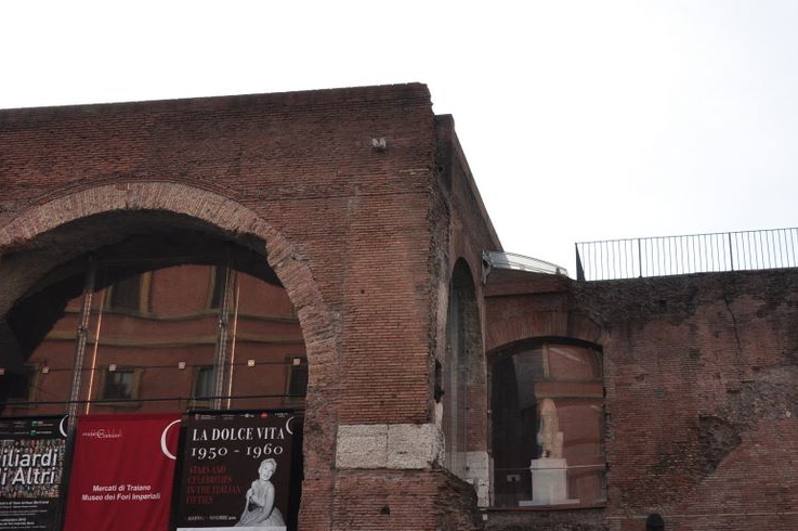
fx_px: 1107
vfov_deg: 26.9
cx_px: 463
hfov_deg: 39.5
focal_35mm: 50
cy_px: 231
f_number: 9
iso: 200
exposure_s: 1/160
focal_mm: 24
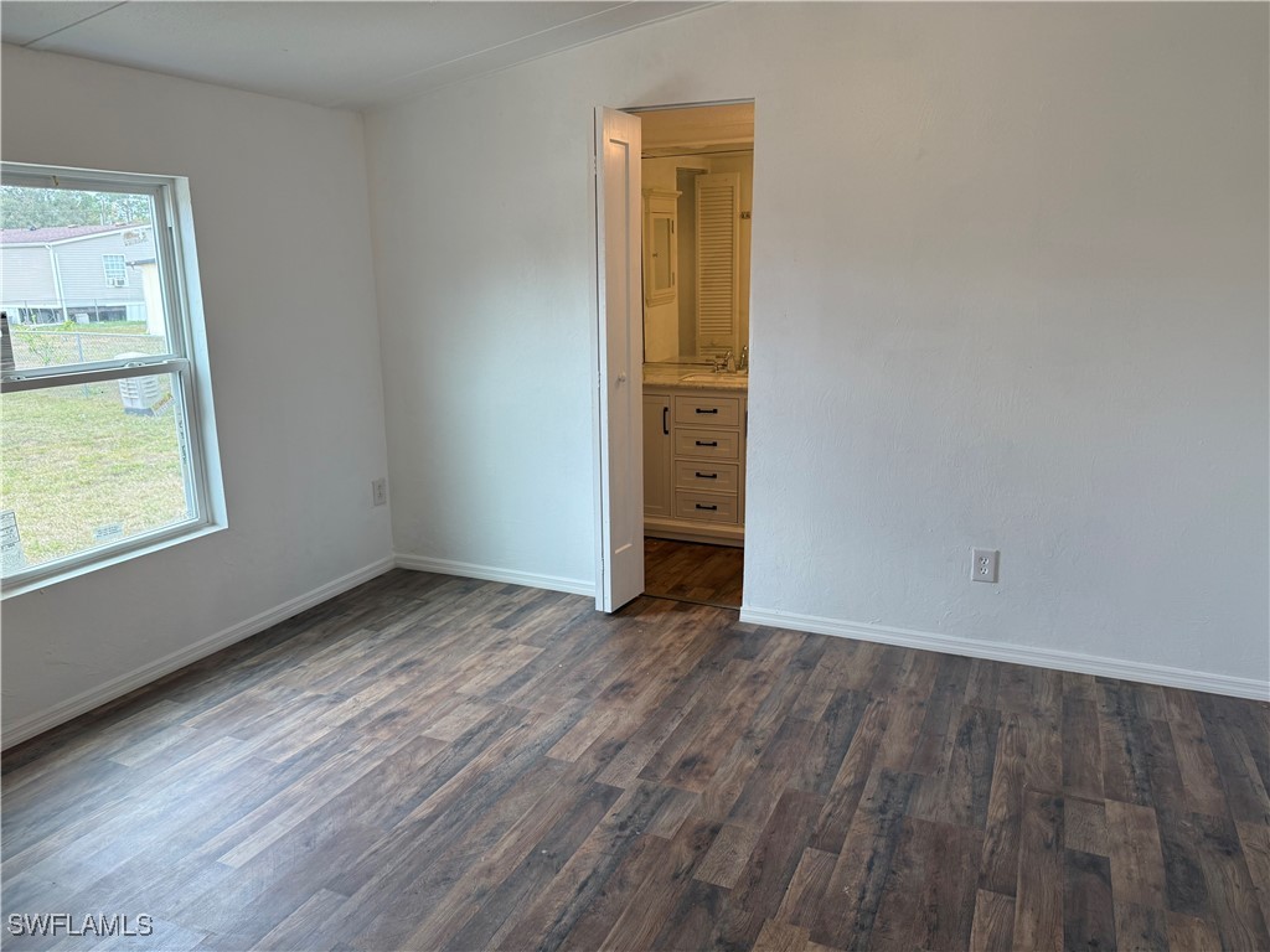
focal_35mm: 24
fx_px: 881
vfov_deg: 56.8
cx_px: 635
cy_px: 476
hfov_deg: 71.6
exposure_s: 1/225
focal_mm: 6.76
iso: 125
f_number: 1.78
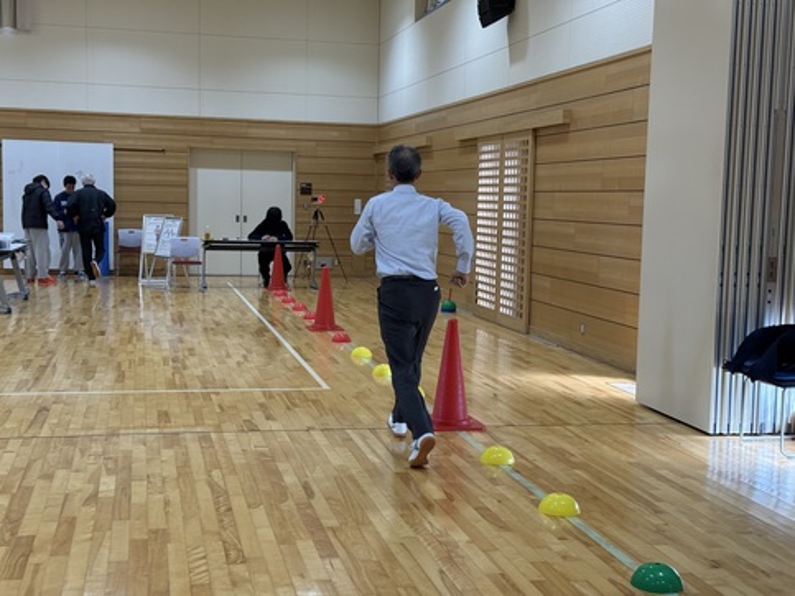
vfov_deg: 30.3
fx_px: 1102
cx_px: 398
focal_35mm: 48
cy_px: 298
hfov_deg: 39.7
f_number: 1.78
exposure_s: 1/203
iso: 125
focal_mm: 6.76
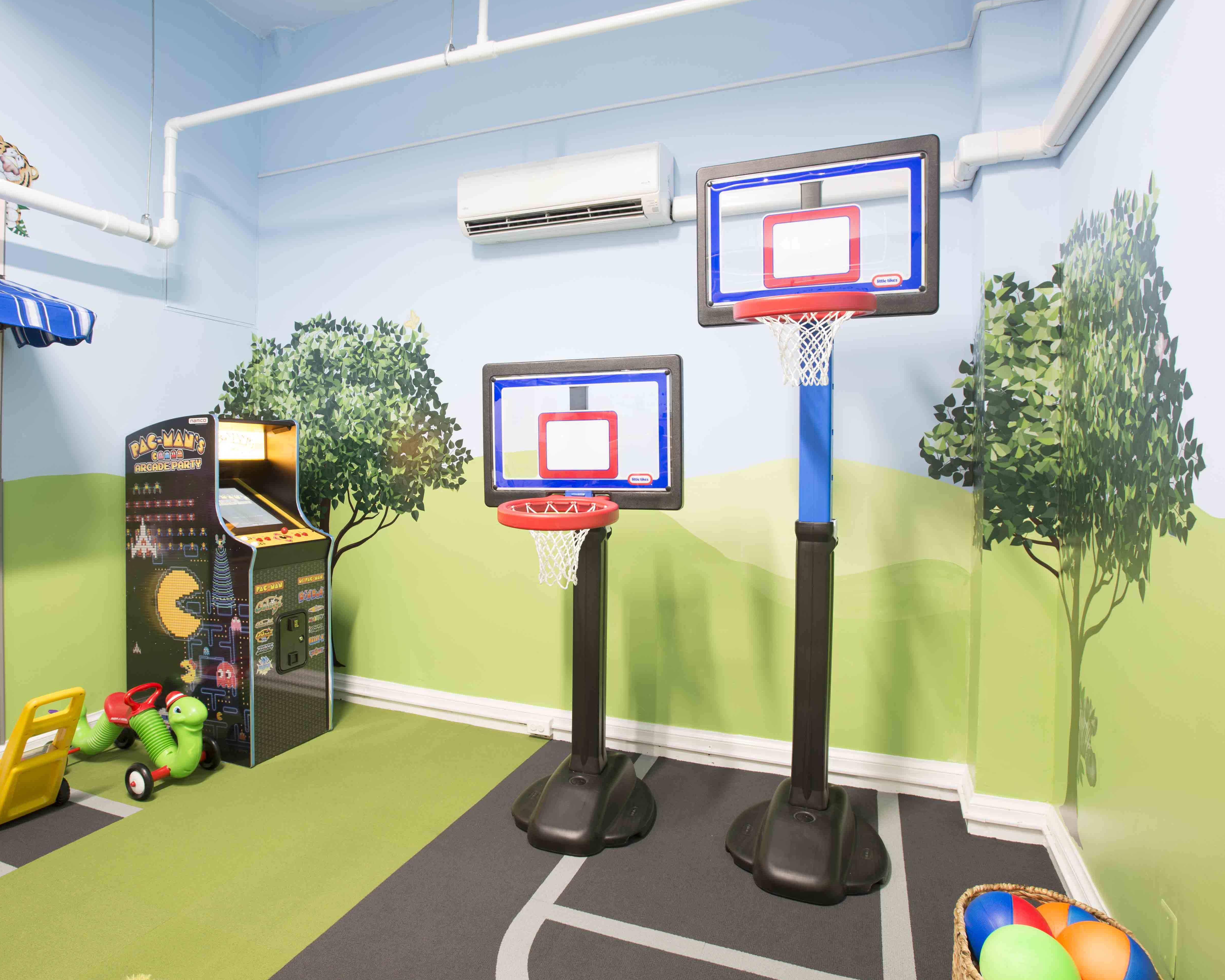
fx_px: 725
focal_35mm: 20
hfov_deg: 80.1
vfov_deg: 68.1
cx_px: 545
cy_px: 482
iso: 140
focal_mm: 17
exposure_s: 6
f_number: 8
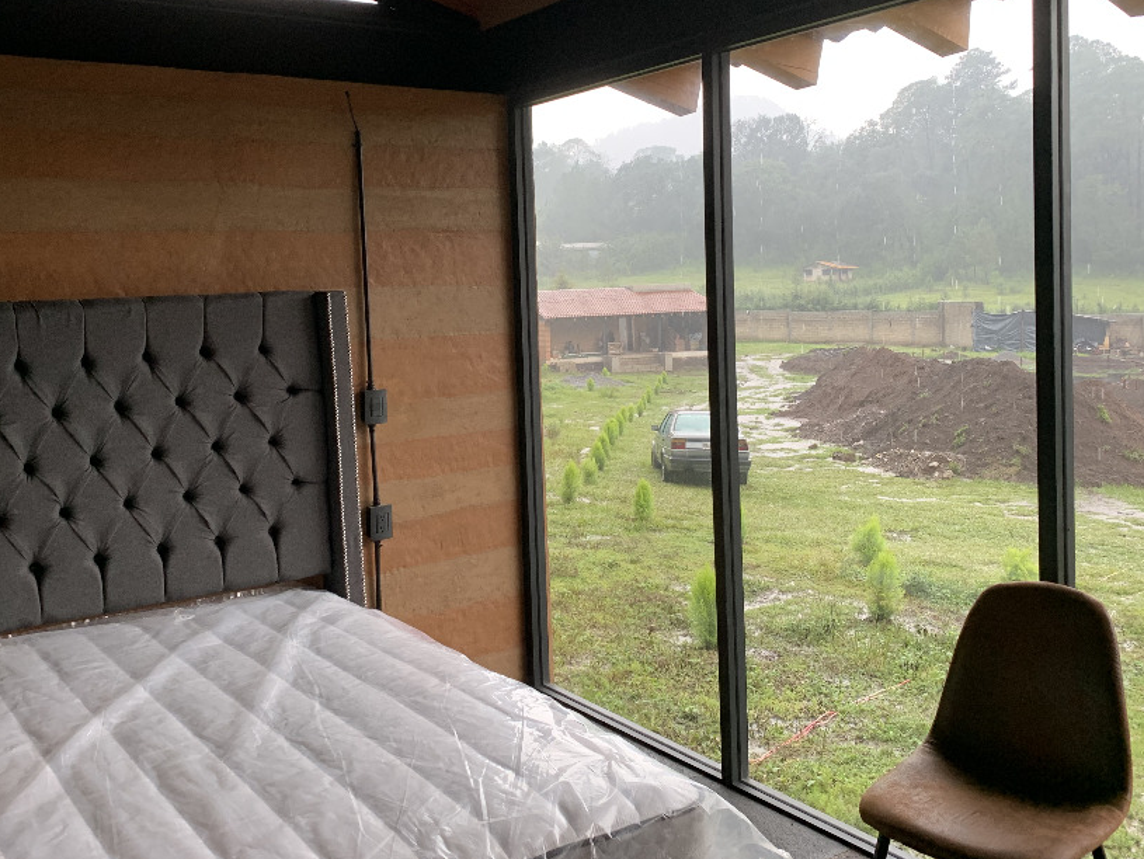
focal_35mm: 34
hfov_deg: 53.9
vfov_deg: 41.6
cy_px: 330
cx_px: 552
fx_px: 1124
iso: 100
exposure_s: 1/80
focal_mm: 4.25
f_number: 1.8
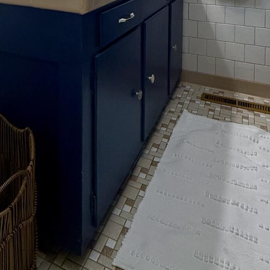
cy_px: -44
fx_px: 318
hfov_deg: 45.7
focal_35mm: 36
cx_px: 102
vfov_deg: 36.8
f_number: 2.2
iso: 80
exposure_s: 1/120
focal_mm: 2.22
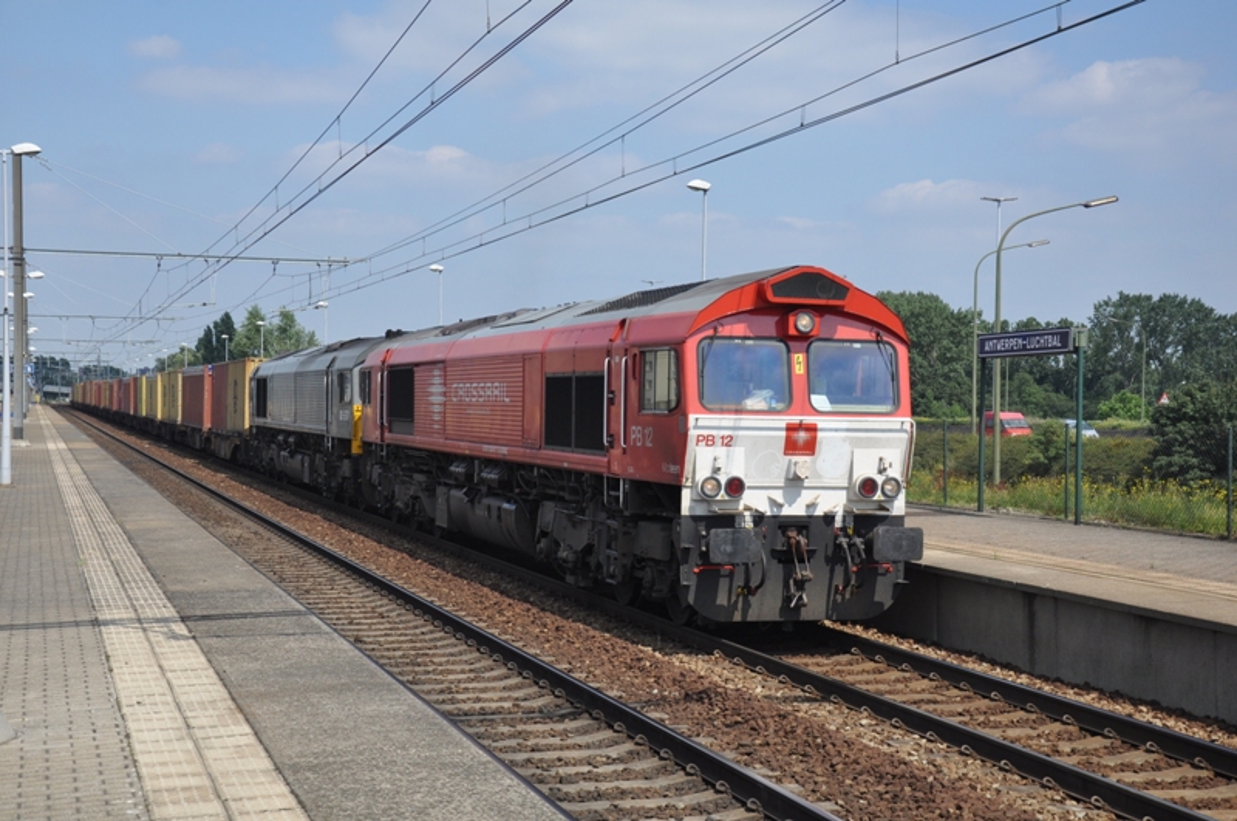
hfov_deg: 37.9
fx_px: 1801
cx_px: 618
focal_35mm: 52
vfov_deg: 25.7
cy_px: 410
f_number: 5.6
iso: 400
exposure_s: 1/1500
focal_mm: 35
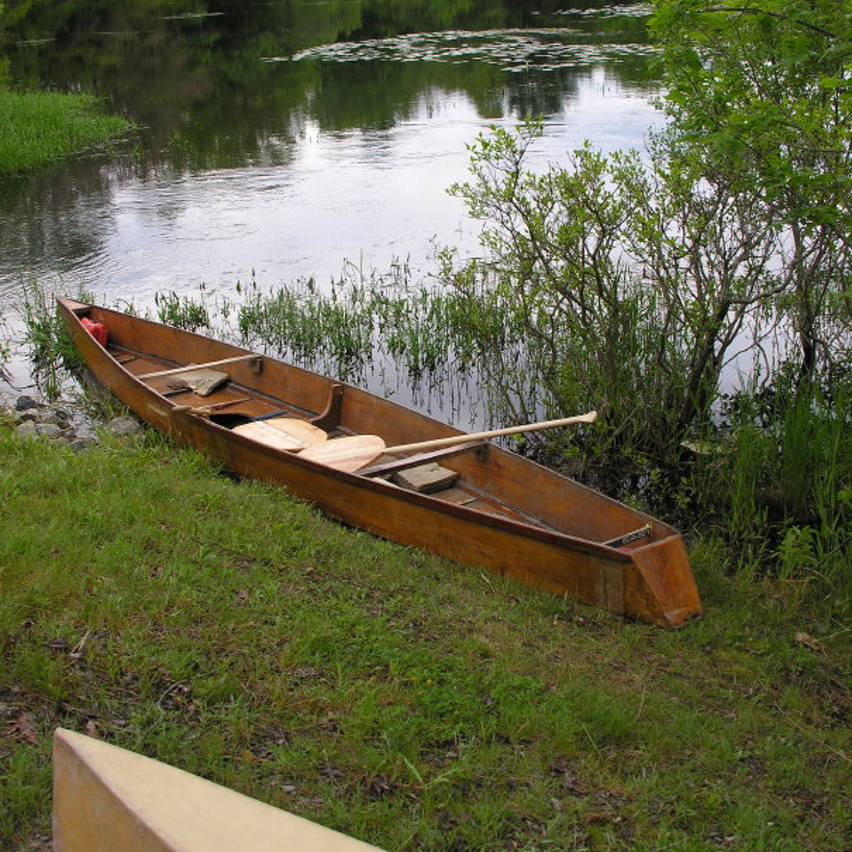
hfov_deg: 37.6
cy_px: 415
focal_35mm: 45
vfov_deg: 37.5
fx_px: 1253
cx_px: 428
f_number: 4.5
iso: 50
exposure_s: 1/118
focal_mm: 8.9
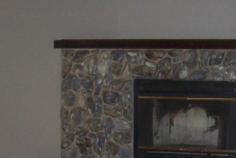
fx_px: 688
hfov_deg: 19.5
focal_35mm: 105
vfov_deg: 13.0
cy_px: 107
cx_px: 120
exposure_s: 1/60
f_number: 2.8
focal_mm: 5.6
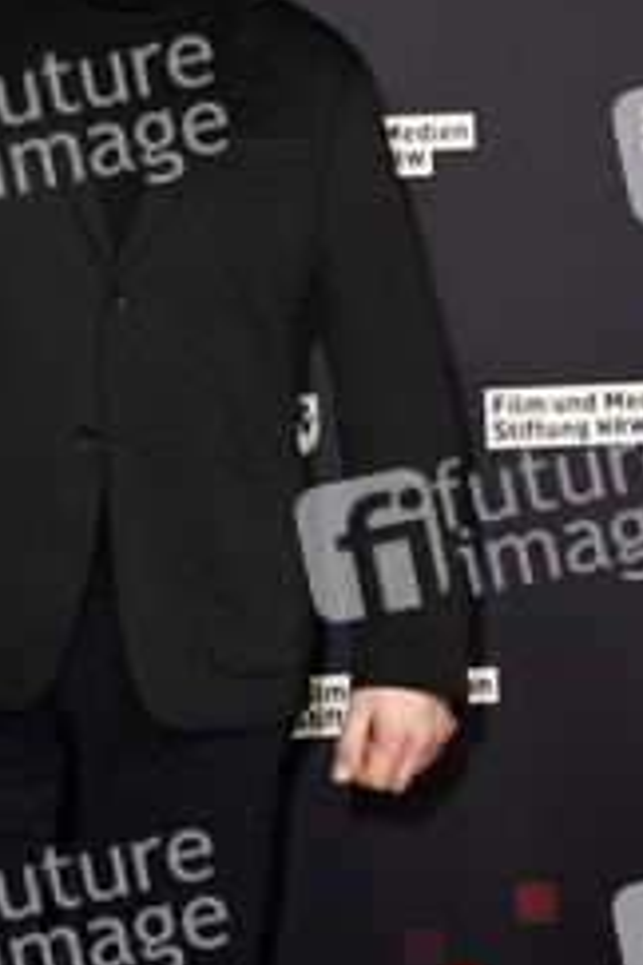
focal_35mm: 102
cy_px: 330
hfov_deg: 13.4
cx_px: 139
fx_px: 2733
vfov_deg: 20.0
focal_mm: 62
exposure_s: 1/250
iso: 800
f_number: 4
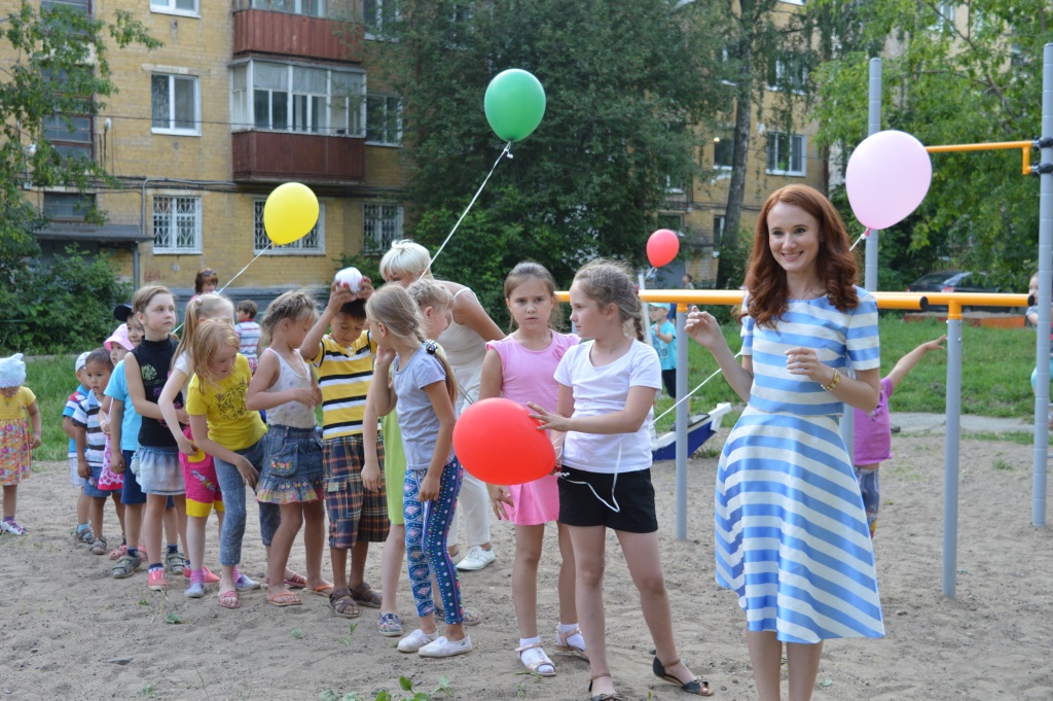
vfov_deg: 28.0
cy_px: 350
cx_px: 526
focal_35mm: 48
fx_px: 1403
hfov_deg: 41.1
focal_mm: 32
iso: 250
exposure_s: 1/125
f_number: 5.6
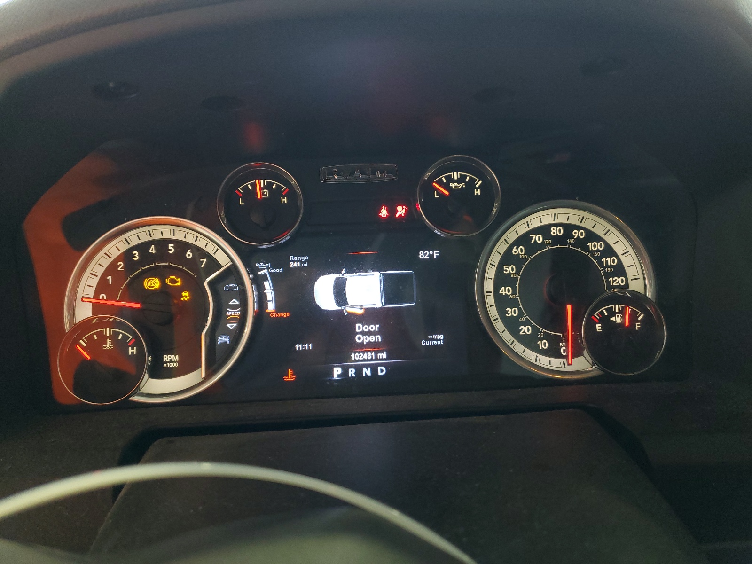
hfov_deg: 67.3
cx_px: 376
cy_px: 282
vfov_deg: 53.1
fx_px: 565
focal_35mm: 26
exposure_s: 1/60.2
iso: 121
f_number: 1.5
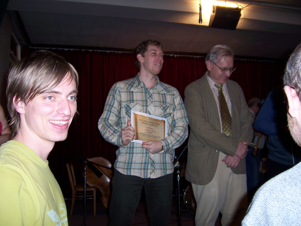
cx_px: 150
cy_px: 113
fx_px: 313
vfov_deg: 39.7
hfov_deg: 51.4
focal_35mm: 36
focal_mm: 6.2
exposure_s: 1/60
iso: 80
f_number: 2.8
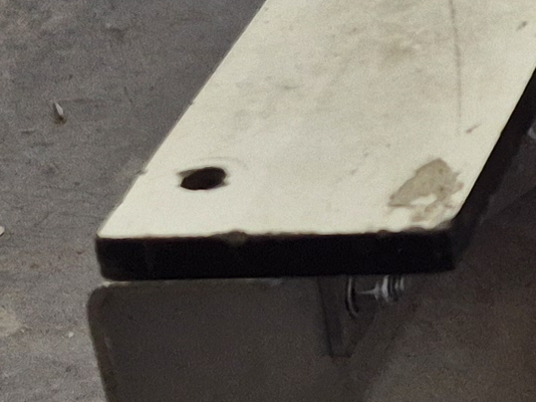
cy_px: -480
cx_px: 1369
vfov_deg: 8.2
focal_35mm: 171
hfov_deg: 9.9
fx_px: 2649
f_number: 1.8
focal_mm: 5.4
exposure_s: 1/120
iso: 50
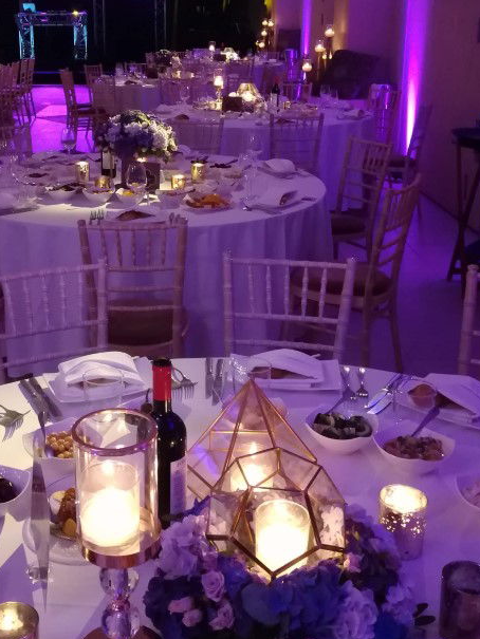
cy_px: 245
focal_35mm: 44
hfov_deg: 32.6
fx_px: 813
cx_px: 165
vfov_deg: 42.7
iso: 640
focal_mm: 3.83
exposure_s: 1/20
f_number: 2.2
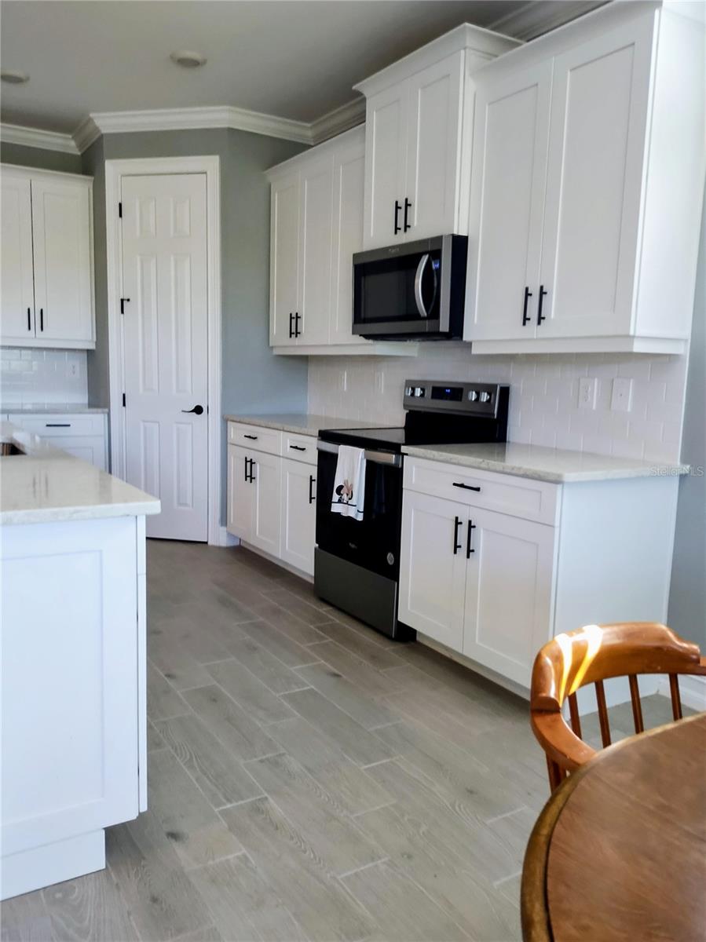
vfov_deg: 69.4
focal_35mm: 25
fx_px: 680
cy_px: 471
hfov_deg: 54.8
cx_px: 353
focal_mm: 4.71
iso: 102
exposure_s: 1/40
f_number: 1.7
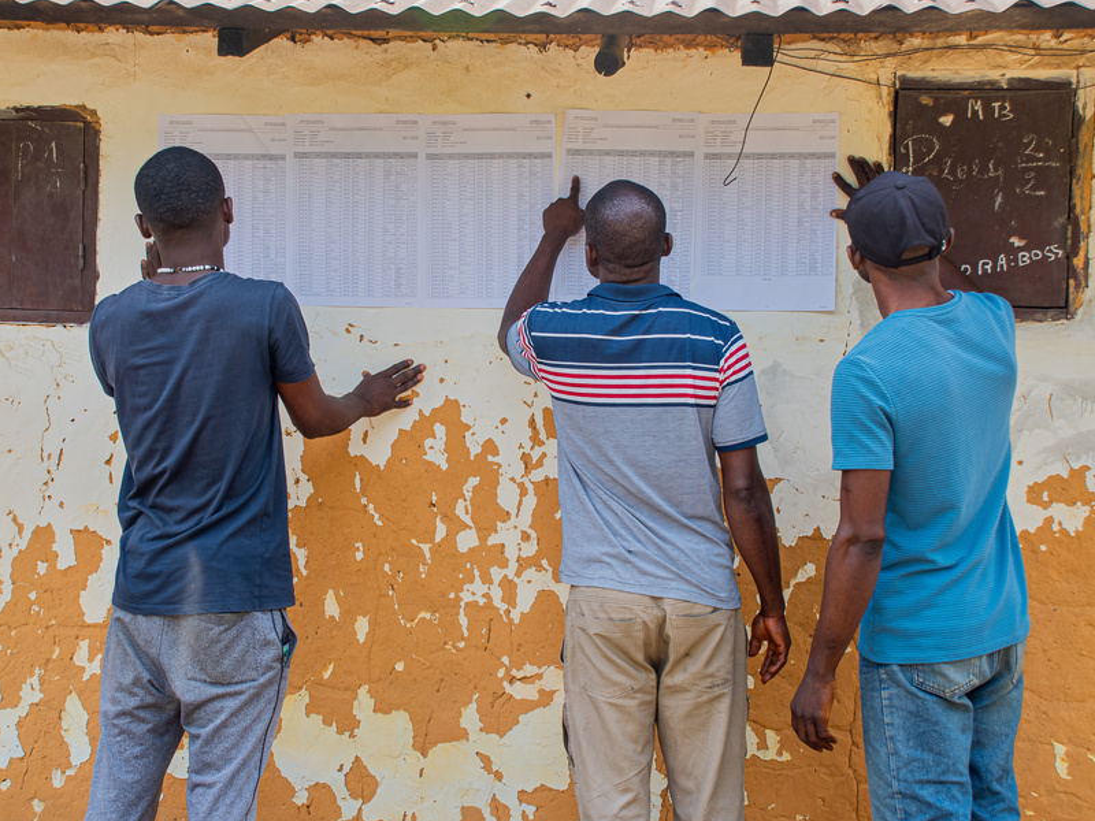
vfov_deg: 22.9
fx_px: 2024
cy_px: 403
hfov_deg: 30.3
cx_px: 504
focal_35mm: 64
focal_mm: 35
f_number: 5.6
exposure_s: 1/125
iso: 250
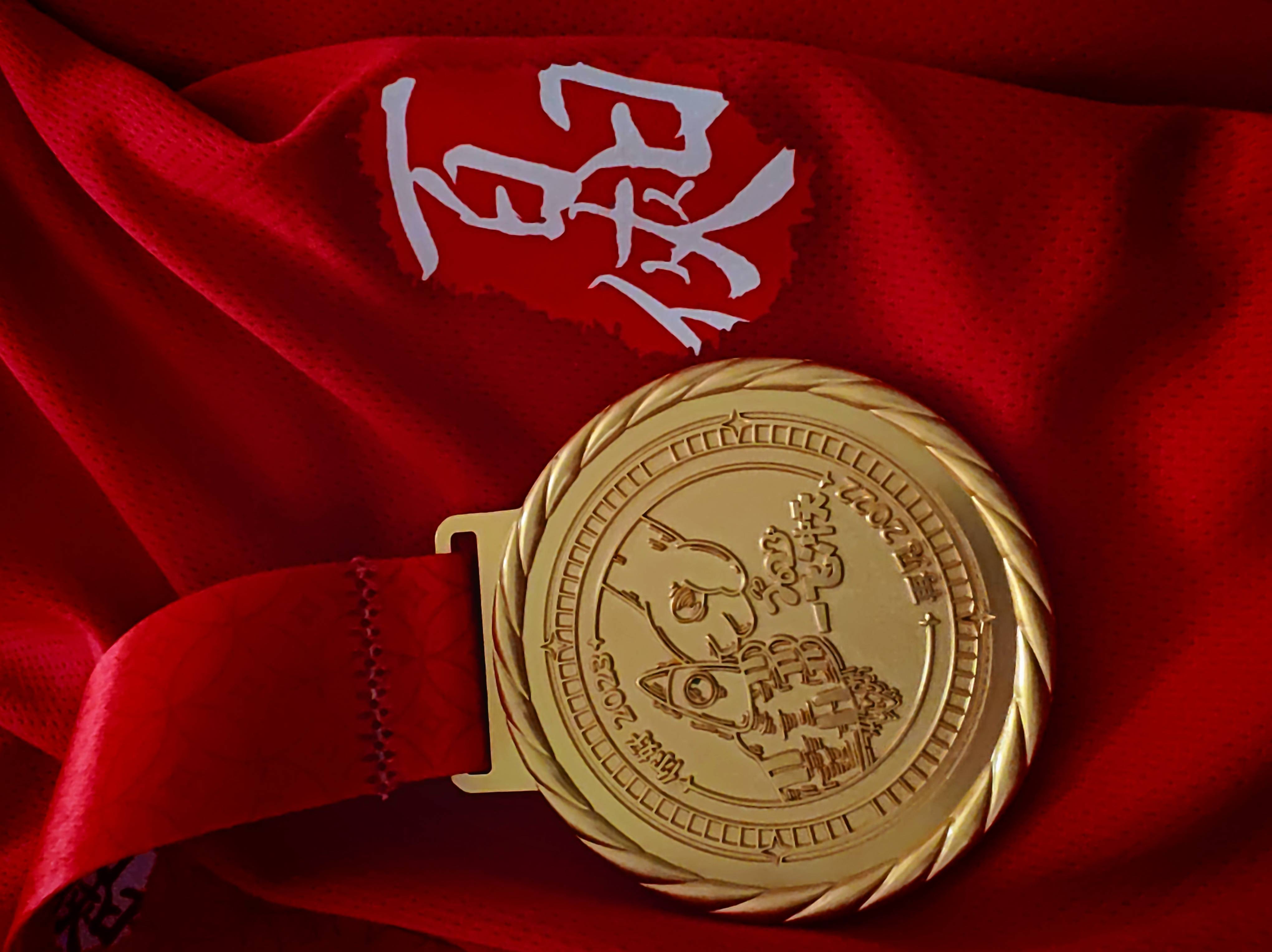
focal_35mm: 26
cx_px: 636
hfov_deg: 67.3
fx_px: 955
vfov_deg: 53.0
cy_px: 476
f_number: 2
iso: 842
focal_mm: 1.82
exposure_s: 1/33.3
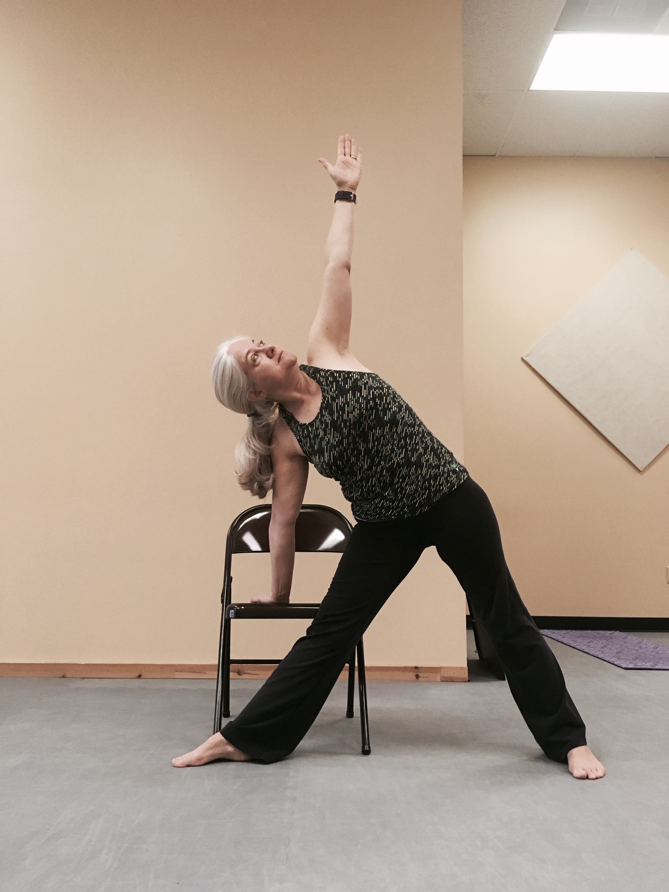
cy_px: 446
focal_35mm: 29
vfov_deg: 61.7
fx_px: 747
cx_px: 334
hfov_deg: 48.2
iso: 160
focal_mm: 4.15
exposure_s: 1/30
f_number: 2.2
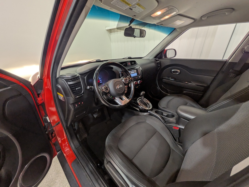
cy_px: 94
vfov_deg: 85.7
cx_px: 124
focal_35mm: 14
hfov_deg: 102.1
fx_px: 101
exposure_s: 1/30
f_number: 2.2
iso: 70
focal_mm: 1.83
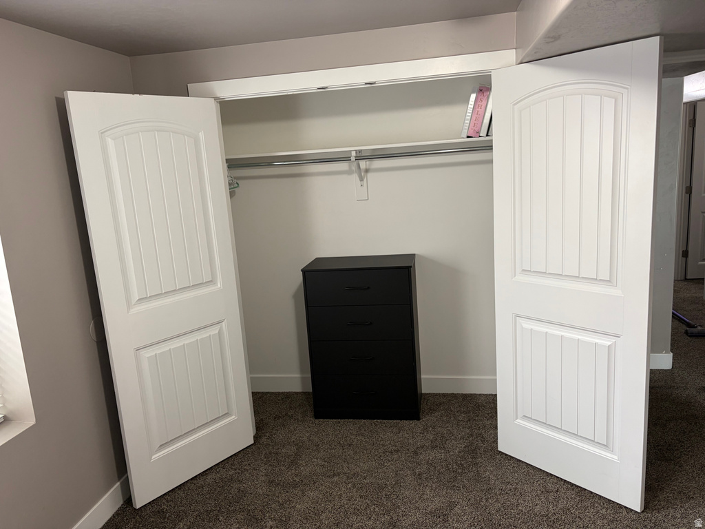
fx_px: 530
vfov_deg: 53.1
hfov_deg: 67.3
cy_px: 264
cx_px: 352
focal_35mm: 26
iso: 125
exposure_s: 1/61
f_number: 1.6
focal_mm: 5.96
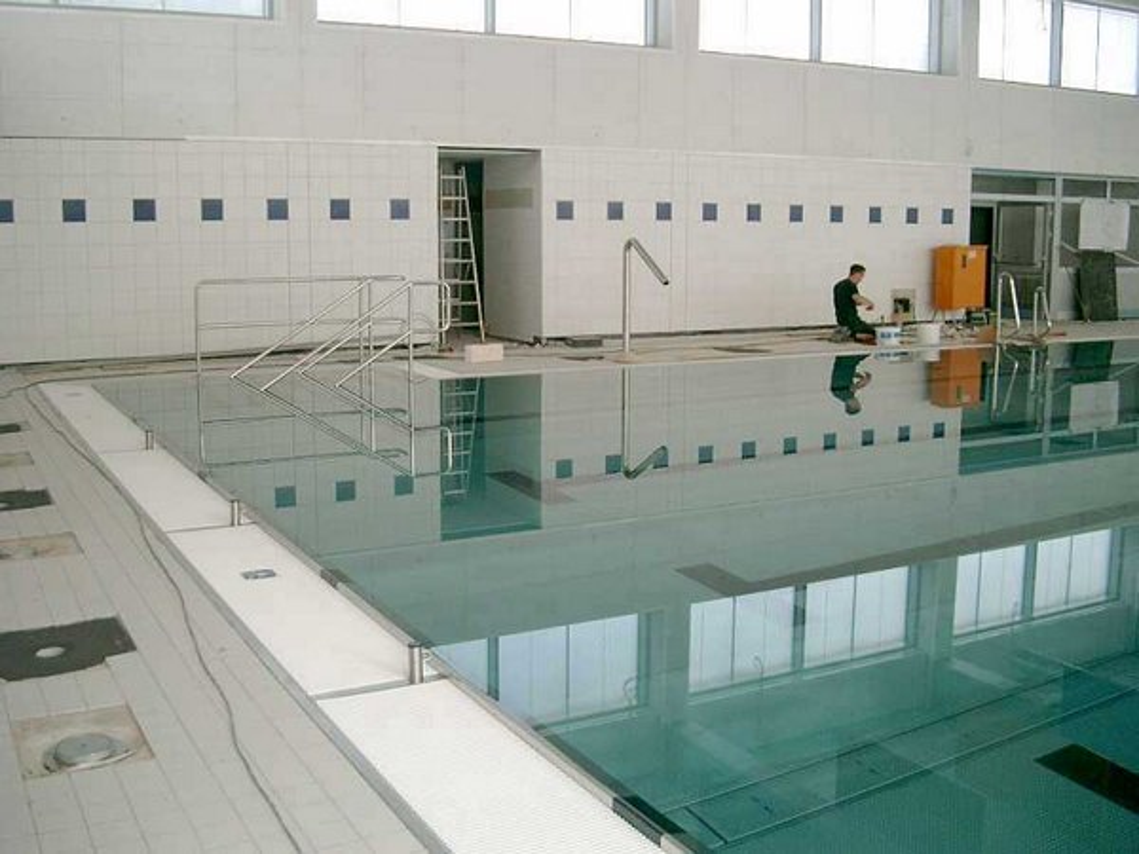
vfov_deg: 38.7
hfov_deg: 50.1
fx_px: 1217
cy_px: 427
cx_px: 570
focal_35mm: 37
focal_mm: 7.6
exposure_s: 1/80
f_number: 2.6
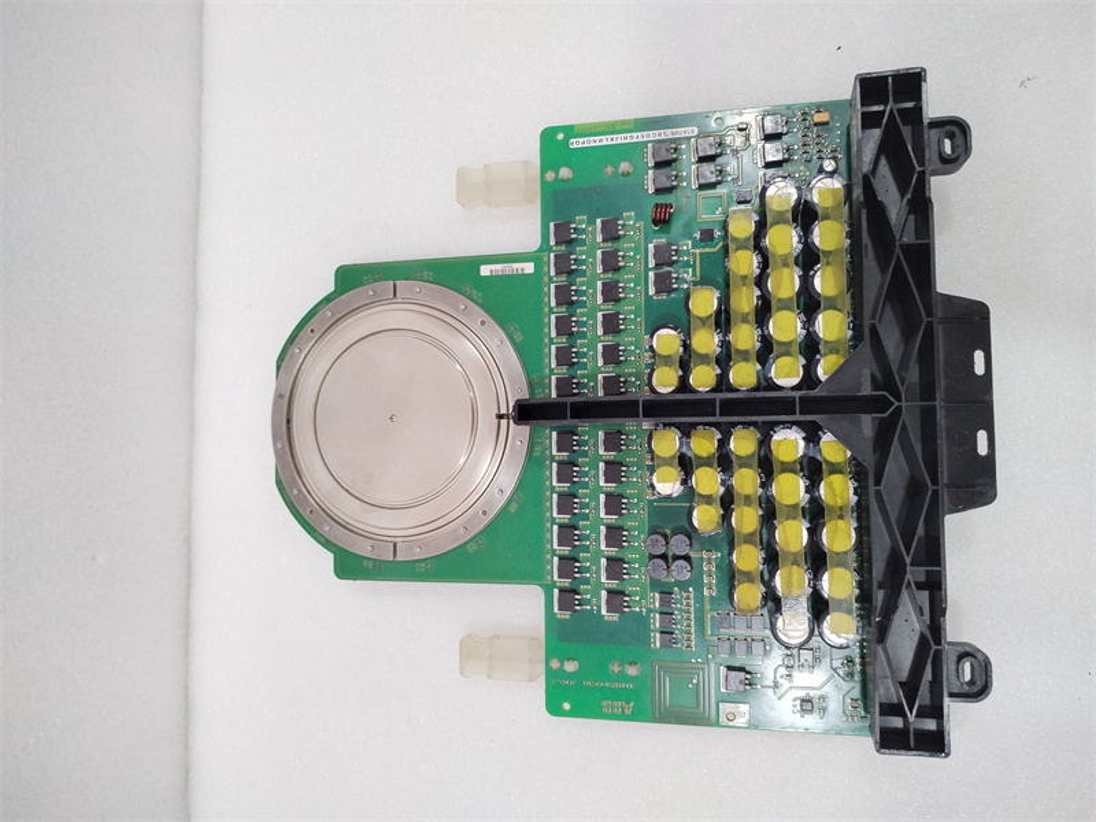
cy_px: 411
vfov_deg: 53.1
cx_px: 548
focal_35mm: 26
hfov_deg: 67.3
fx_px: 823
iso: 320
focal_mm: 4.75
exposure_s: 1/33.3
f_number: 1.8
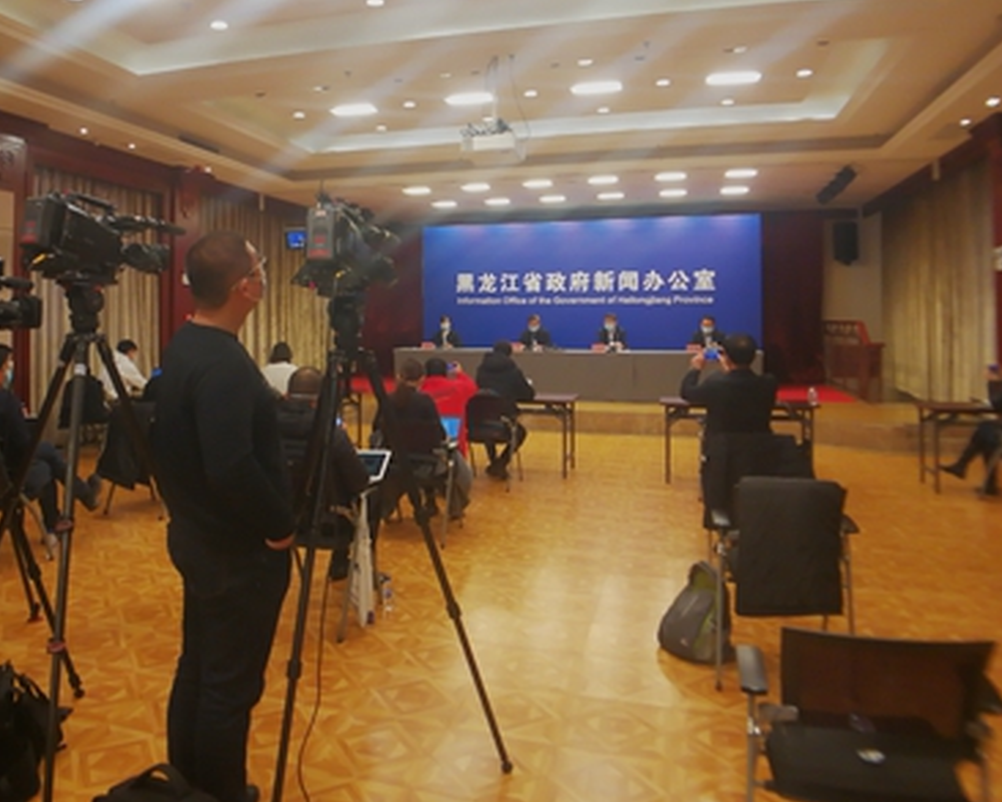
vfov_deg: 40.9
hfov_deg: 50.1
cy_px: 297
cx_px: 435
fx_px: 1068
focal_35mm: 36
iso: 160
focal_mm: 3.95
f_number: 2.2
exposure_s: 1/50
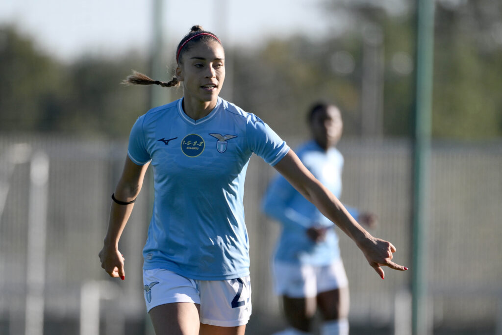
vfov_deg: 2.3
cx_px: 251
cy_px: 168
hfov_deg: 3.4
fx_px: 8367
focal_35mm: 600
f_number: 4
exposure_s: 1/1600
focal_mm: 400
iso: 320
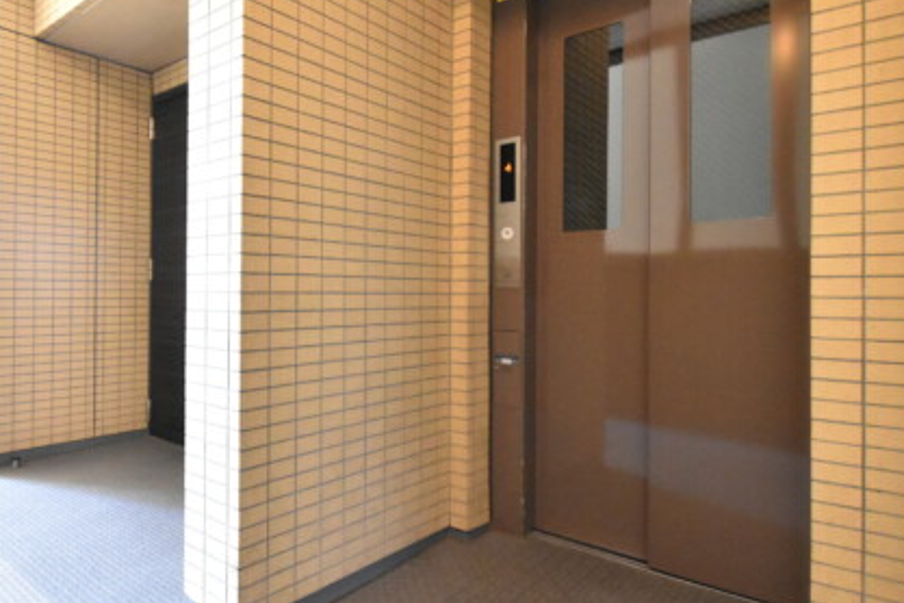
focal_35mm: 23
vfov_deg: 55.1
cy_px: 292
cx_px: 308
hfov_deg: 74.0
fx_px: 578
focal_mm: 10
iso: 6400
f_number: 4
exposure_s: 1/60
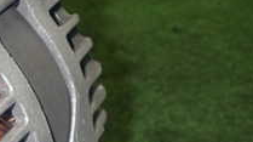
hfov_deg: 20.4
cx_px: -94
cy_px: 171
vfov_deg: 12.5
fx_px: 630
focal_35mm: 94
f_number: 6.3
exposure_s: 1/30
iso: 320
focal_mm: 5.4
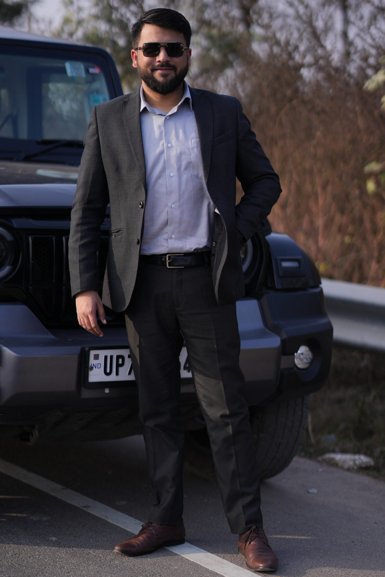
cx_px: 191
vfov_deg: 21.2
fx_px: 1540
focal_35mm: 96
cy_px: 320
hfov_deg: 14.2
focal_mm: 85
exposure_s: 1/4000
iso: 100
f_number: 1.4
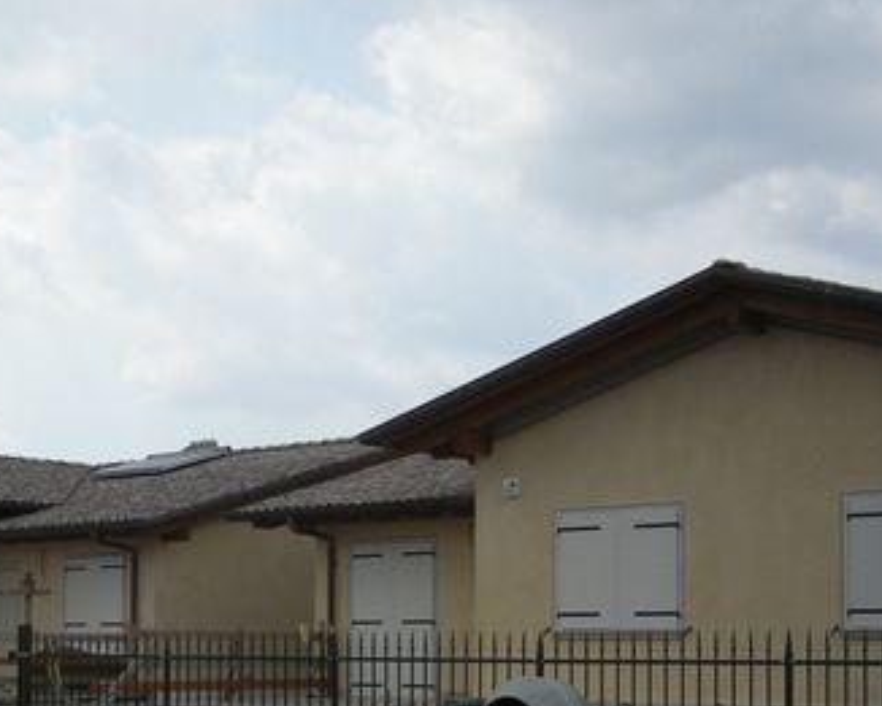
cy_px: 511
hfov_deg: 27.9
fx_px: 1749
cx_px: 219
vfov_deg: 22.6
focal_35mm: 67
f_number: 5.7
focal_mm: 5.7
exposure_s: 1/304
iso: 50
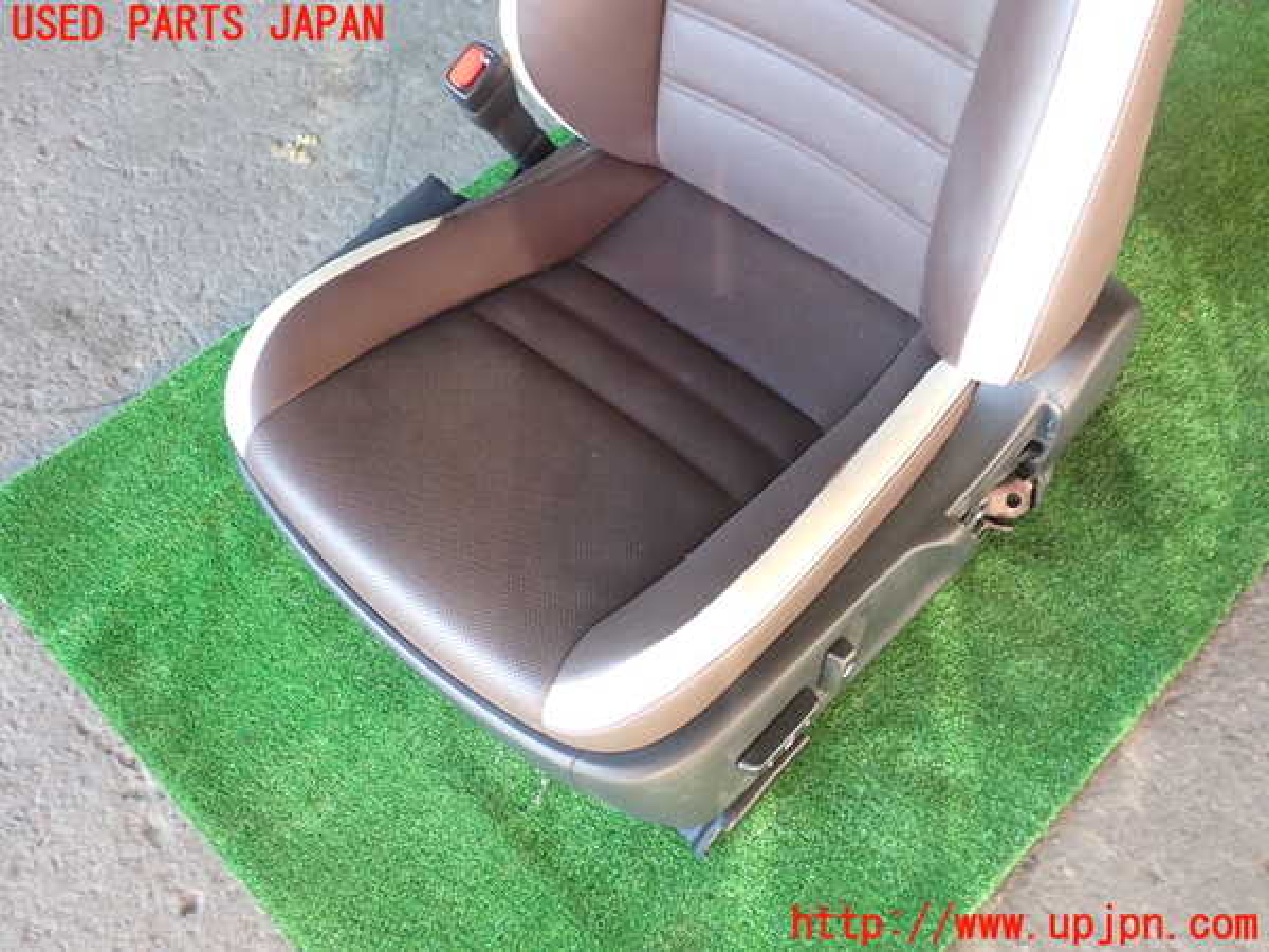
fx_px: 1320
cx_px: 634
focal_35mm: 36
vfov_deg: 39.7
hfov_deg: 51.4
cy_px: 476
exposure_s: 1/40
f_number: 2.5
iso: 200
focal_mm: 6.37
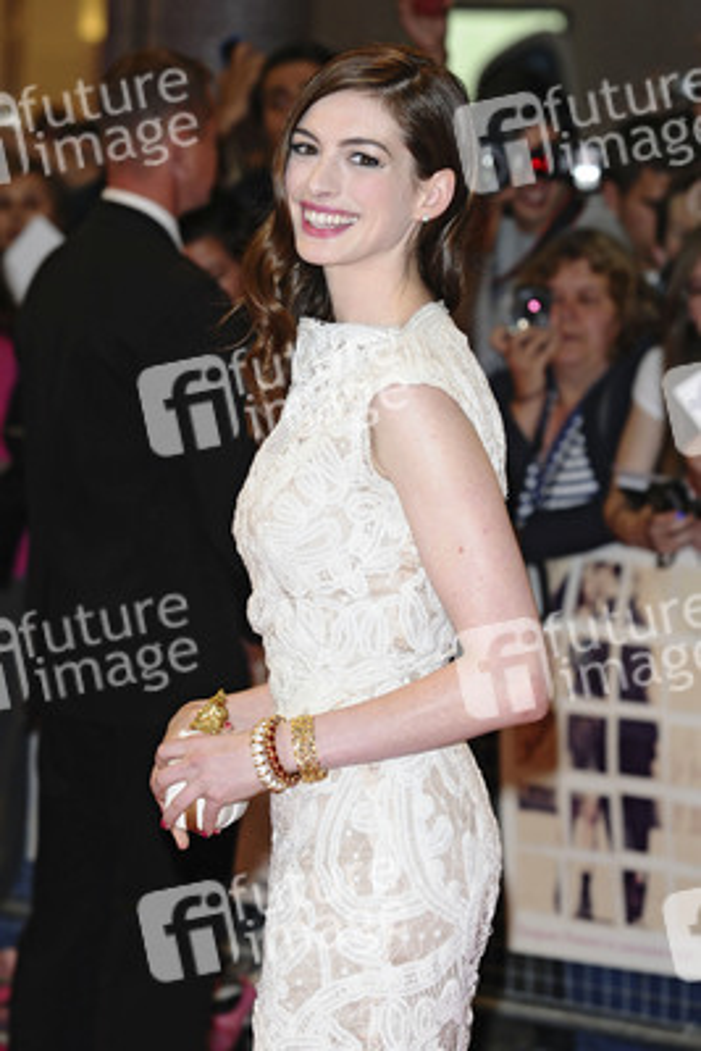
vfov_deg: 13.0
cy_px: 526
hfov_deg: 8.7
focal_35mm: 158
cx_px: 350
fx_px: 4596
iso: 320
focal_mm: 105
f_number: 4.5
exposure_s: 1/160
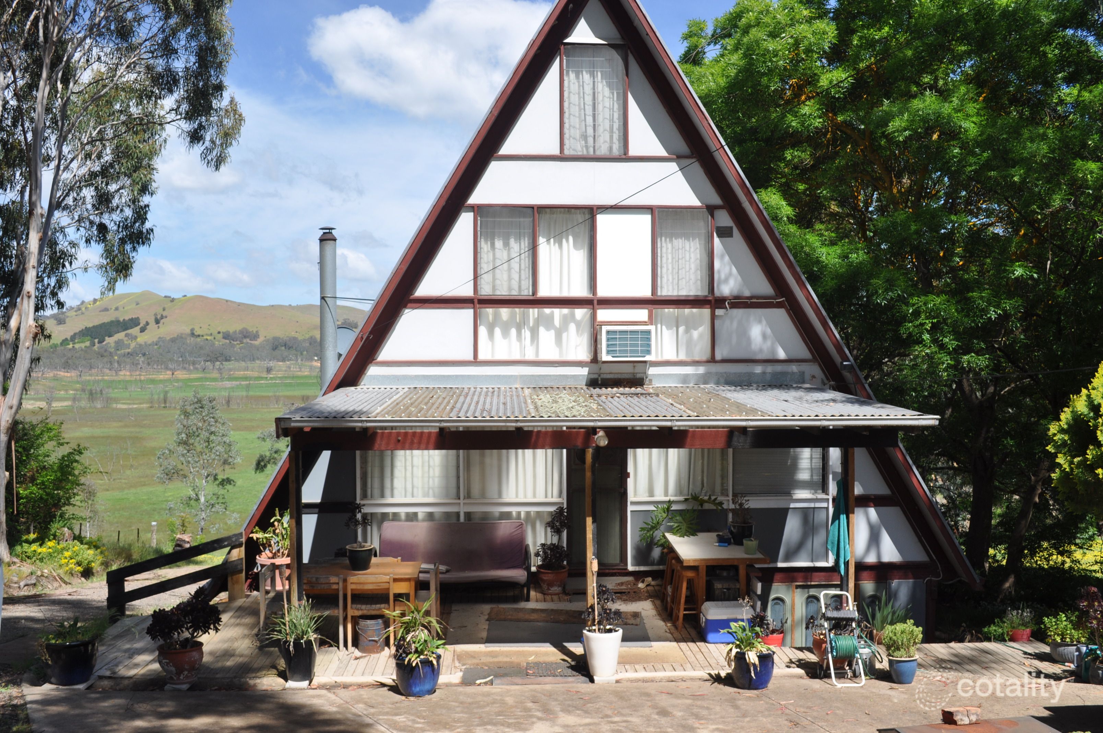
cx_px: 552
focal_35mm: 33
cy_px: 366
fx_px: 1010
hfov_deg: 57.3
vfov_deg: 39.9
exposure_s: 1/100
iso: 200
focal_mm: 22
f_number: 10
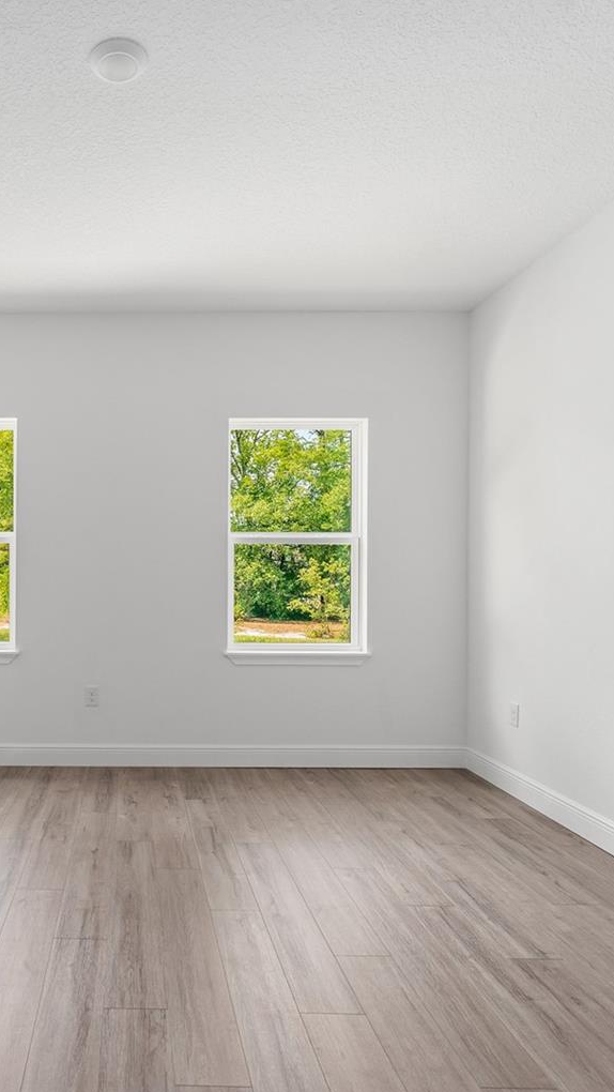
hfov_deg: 46.7
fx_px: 665
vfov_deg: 78.7
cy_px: 563
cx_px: 117
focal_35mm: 23
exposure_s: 1/20
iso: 400
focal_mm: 14
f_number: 7.1
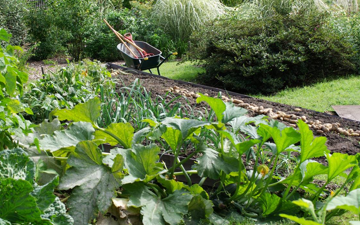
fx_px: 753
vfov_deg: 17.0
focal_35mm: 77
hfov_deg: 26.9
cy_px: 96
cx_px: 159
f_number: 5.6
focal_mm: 35
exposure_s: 1/180
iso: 100
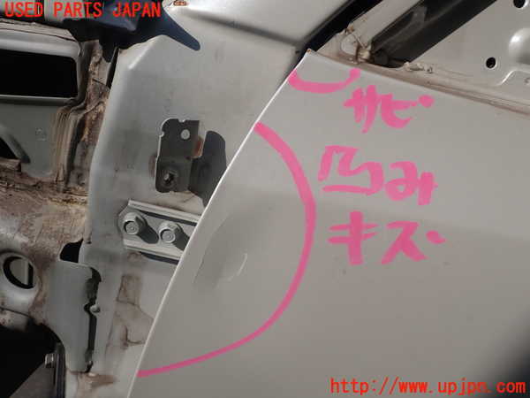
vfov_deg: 46.8
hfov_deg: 60.0
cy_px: 199
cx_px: 265
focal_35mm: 30
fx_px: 459
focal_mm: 5.4
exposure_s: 1/250
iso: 100
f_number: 9
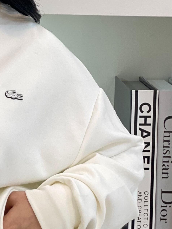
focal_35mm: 166
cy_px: 137
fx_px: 1100
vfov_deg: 11.9
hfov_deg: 8.7
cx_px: -84
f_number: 2
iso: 80
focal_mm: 6
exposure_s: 1/100
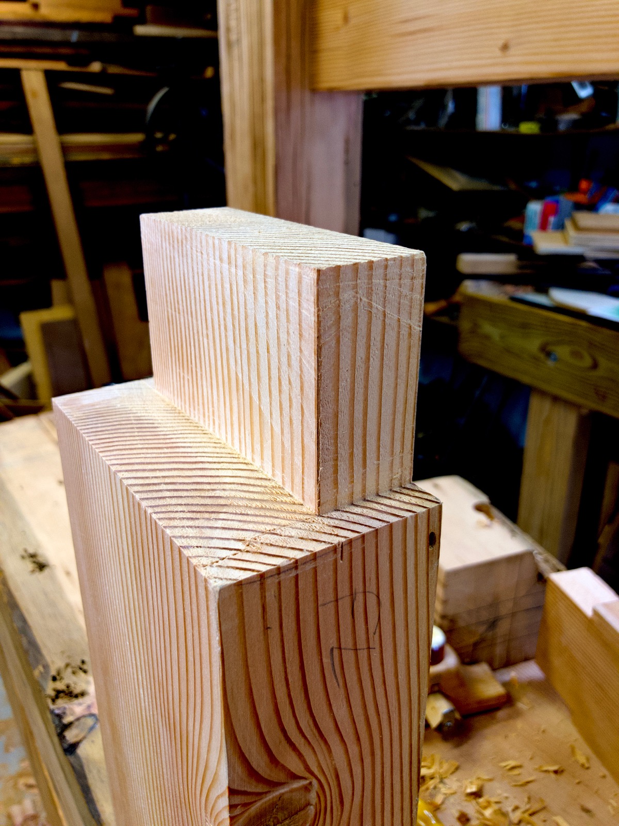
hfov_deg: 49.7
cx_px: 310
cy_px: 413
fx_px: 668
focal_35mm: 28
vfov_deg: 63.4
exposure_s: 1/30
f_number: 1.8
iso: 25
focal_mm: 3.99
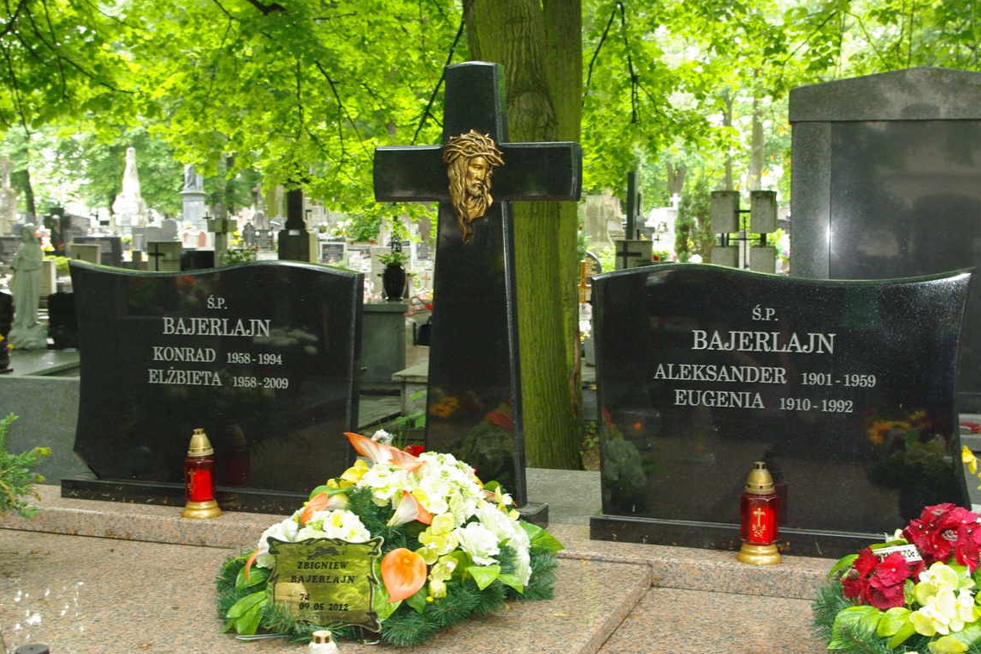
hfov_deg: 41.9
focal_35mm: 47
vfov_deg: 28.6
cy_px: 326
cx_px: 499
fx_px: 1280
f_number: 8
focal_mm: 30.63
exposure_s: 1/30
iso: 400
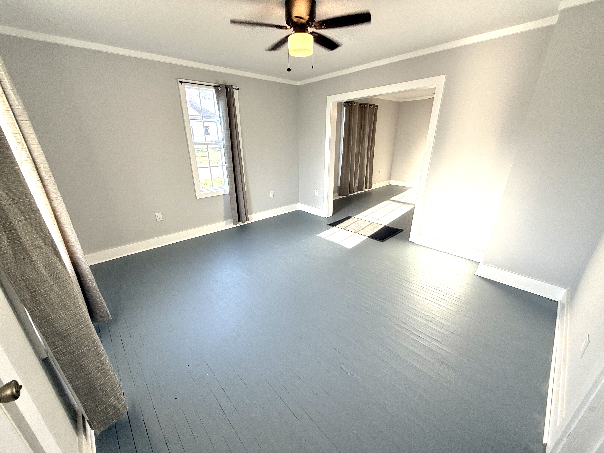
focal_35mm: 14
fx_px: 244
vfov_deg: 85.7
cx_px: 302
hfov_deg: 102.1
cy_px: 226
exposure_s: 1/125
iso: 64
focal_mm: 2.22
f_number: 2.2
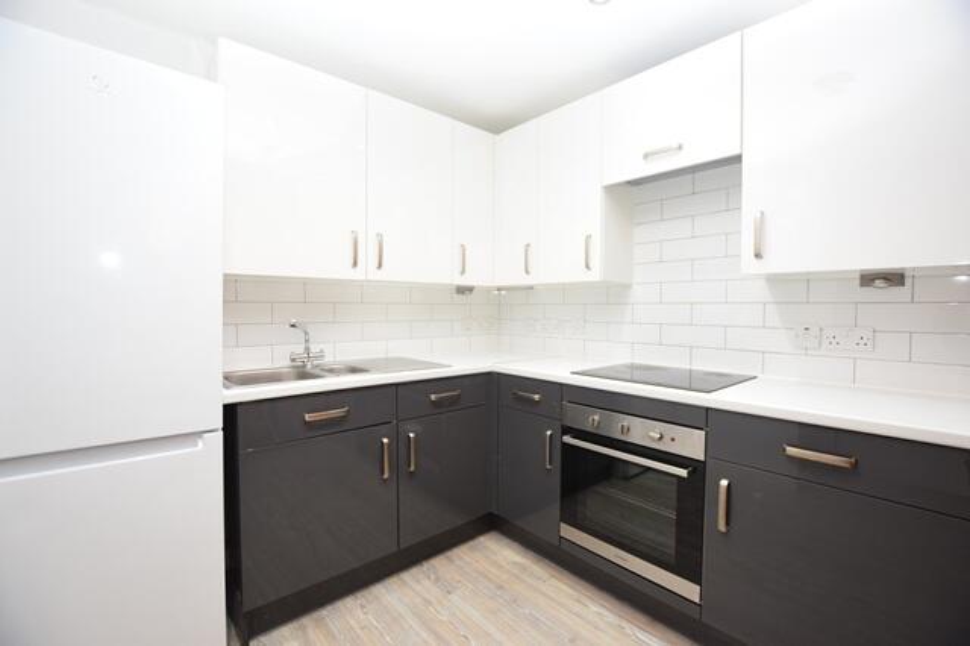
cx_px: 485
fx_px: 404
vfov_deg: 77.3
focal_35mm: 15
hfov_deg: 100.4
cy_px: 323
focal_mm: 10
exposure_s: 1/60
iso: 800
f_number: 4
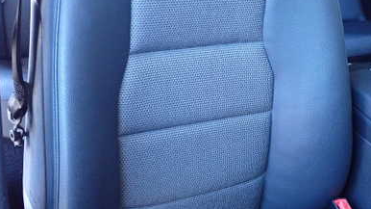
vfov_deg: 19.7
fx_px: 600
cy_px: 89
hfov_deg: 34.3
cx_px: 203
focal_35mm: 61
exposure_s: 1/125
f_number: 2.5
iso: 1000
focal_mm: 6.37
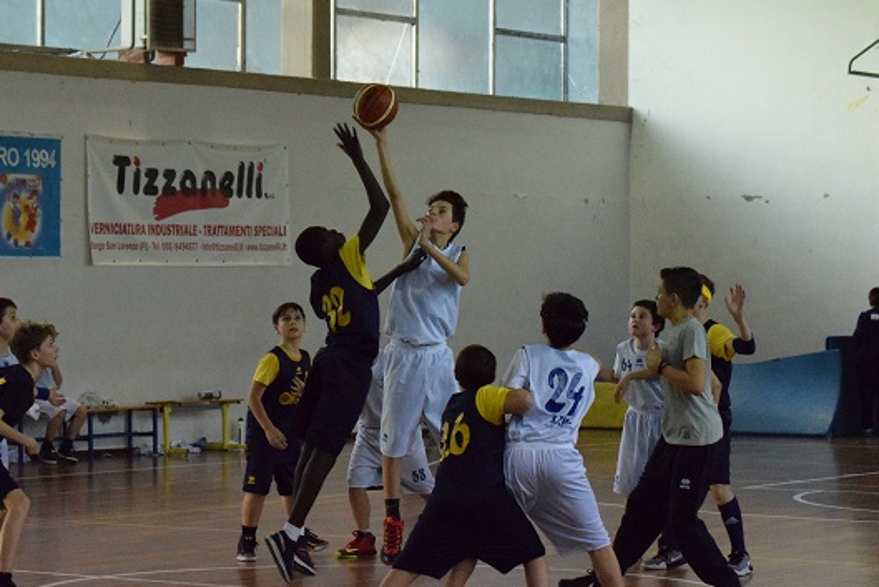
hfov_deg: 16.1
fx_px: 3115
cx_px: 402
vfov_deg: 10.8
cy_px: 324
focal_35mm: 128
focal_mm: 75
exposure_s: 1/640
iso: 12800
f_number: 6.3
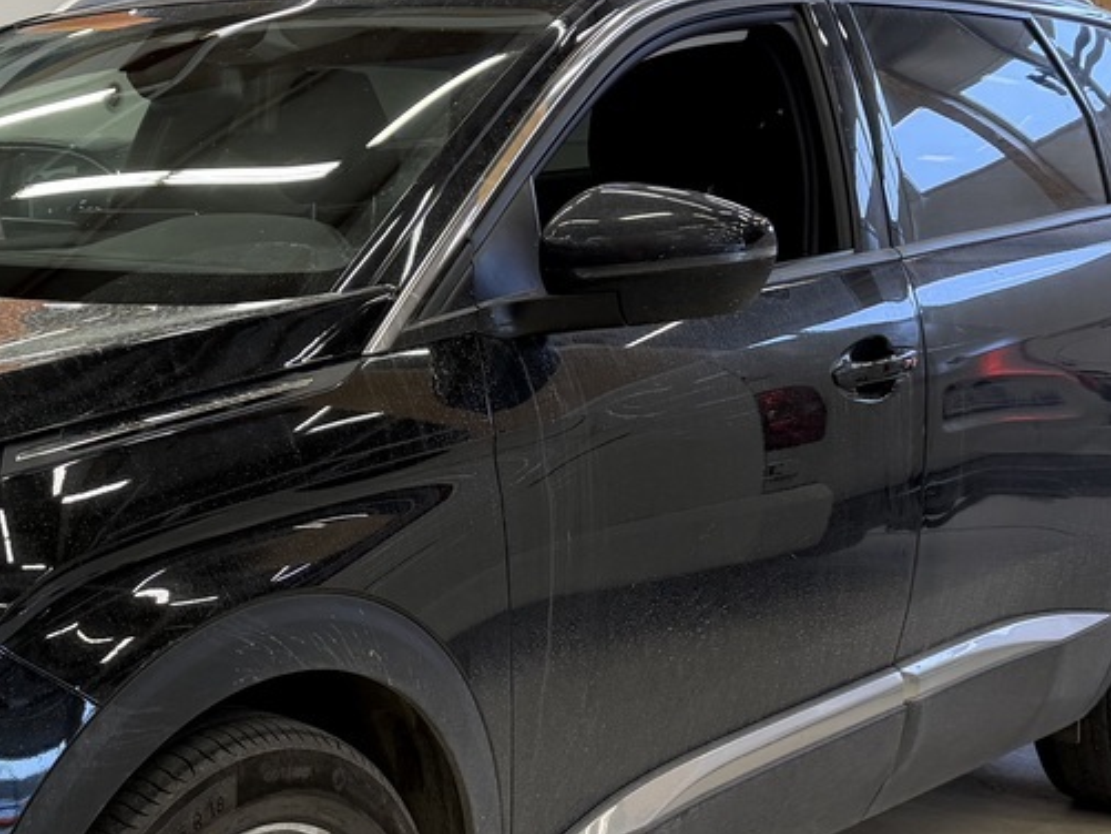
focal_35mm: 69
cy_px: 563
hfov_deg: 27.3
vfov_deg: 21.2
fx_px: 2215
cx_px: 140
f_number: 1.78
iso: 100
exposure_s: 1/100
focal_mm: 6.76
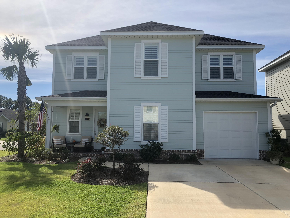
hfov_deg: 63.4
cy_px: 109
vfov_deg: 49.7
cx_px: 145
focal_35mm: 28
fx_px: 235
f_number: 1.8
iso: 20
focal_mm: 3.99
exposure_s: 1/2000
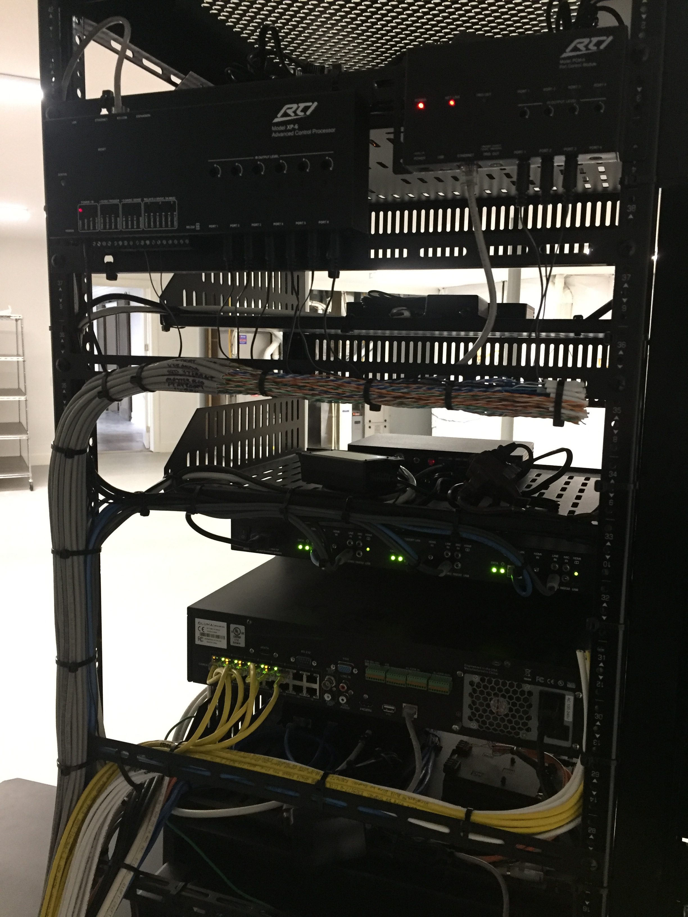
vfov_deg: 61.7
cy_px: 458
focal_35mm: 29
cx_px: 344
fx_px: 769
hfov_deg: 48.2
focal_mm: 4.15
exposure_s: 1/17
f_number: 2.2
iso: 250
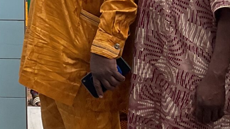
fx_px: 756
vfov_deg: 9.6
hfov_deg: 16.0
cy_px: -43
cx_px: -101
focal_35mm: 124
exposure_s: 1/1342
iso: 16
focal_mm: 3
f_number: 1.8
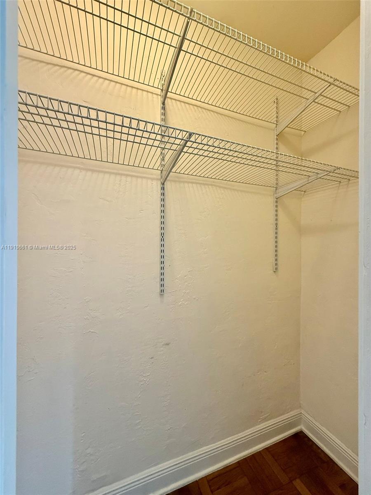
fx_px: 200
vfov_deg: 102.1
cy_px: 248
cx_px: 186
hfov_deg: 85.7
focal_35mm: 14
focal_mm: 2.22
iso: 250
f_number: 2.2
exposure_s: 1/120
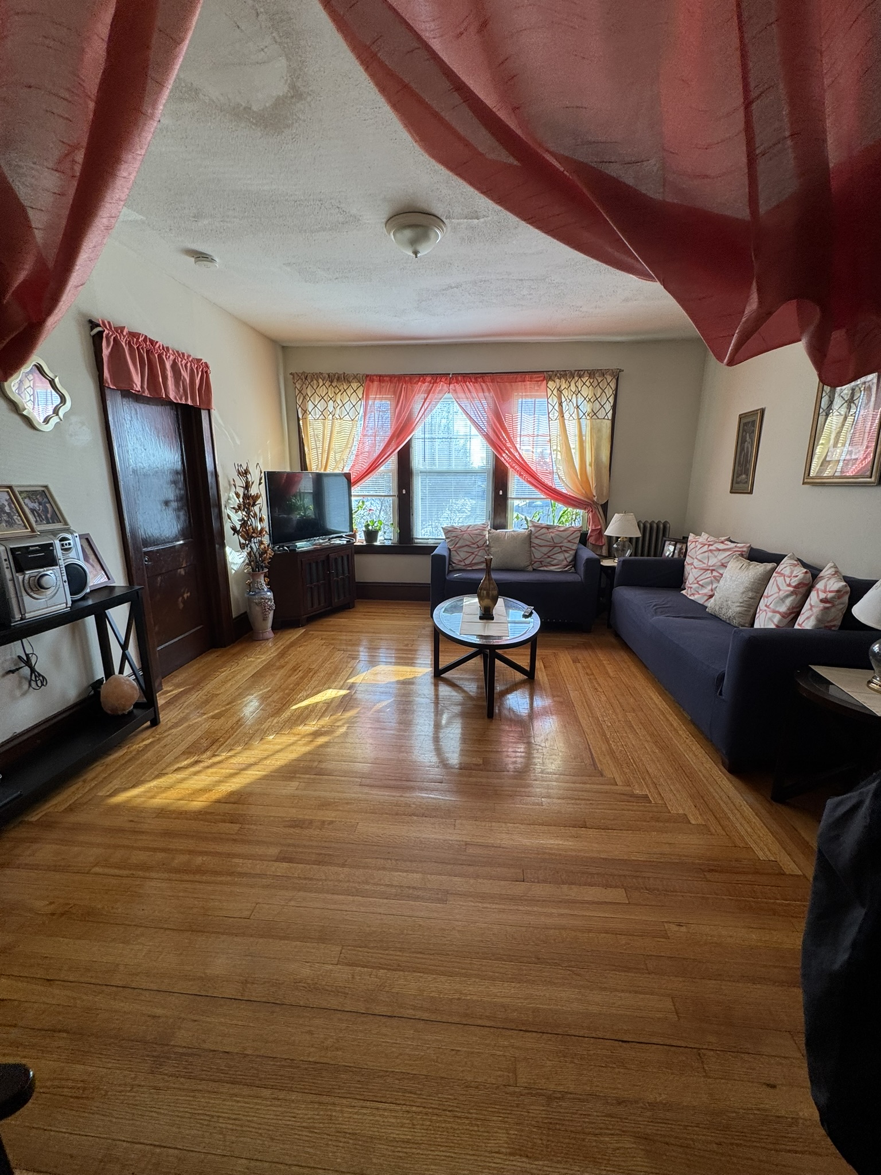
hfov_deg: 85.7
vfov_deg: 102.1
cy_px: 588
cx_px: 440
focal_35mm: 14
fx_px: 475
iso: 50
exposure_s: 1/99
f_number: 2.2
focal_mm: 2.22
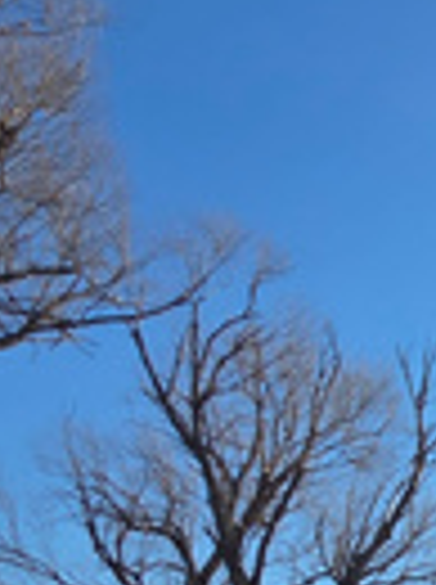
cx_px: 989
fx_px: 1297
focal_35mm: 77
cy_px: 626
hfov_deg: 14.2
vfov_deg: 23.9
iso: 40
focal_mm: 2.2
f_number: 1.9
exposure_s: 1/3143
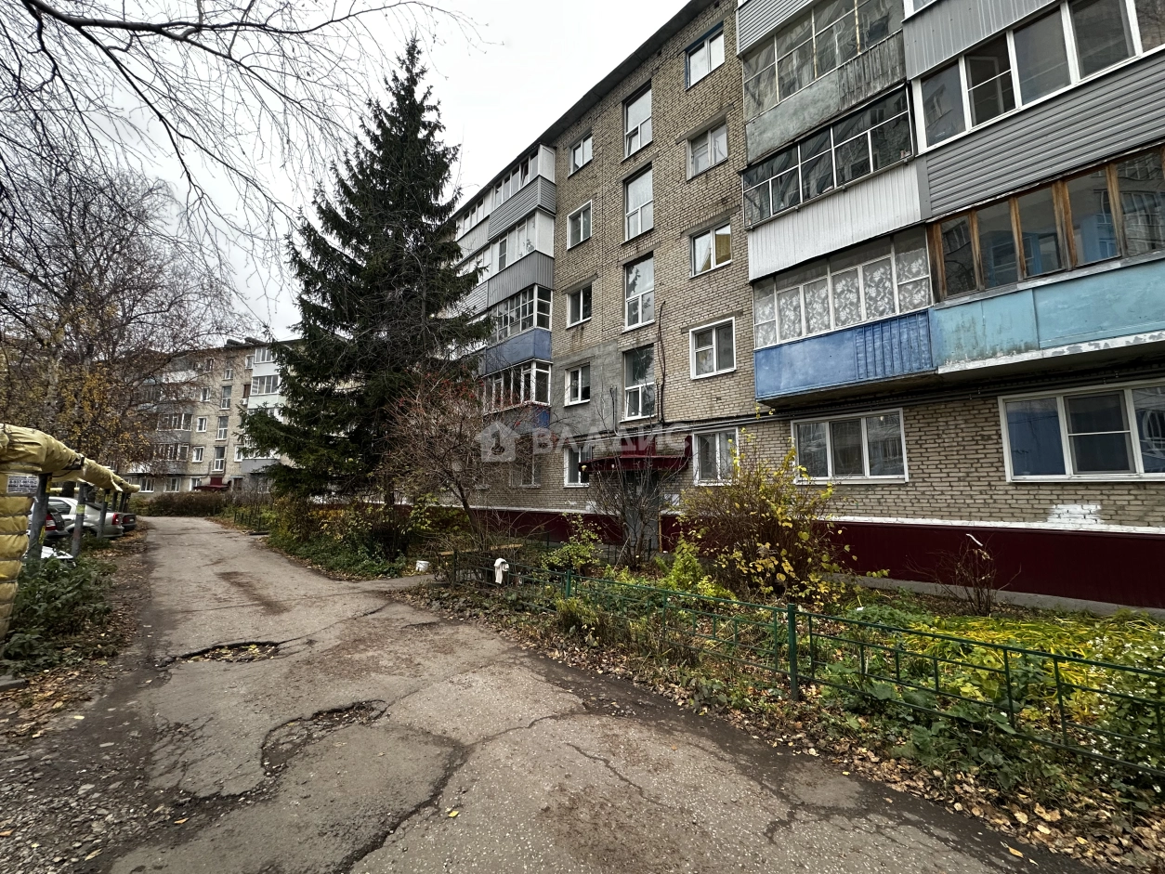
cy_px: 437
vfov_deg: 85.7
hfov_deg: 102.1
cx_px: 582
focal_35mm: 14
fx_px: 471
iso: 125
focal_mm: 2.22
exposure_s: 1/99
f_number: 2.2
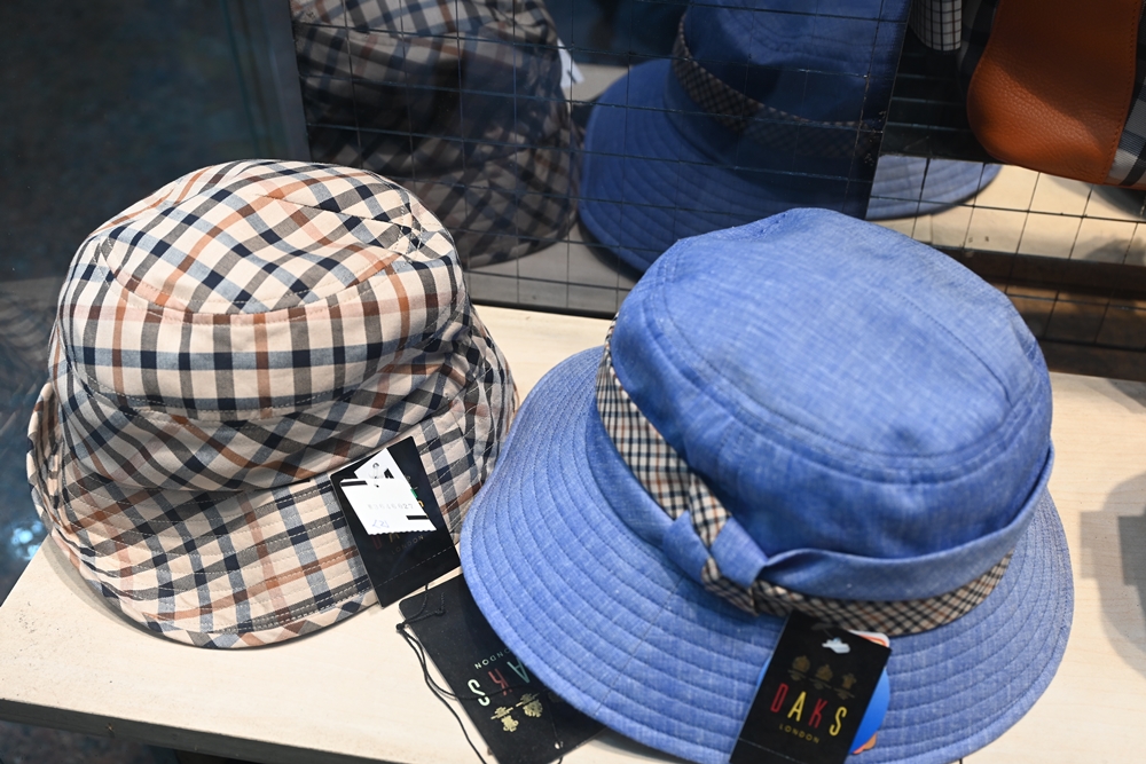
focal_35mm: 39
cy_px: 382
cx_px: 573
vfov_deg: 34.2
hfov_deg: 49.5
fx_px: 1242
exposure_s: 1/60
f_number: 5
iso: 400
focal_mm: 39
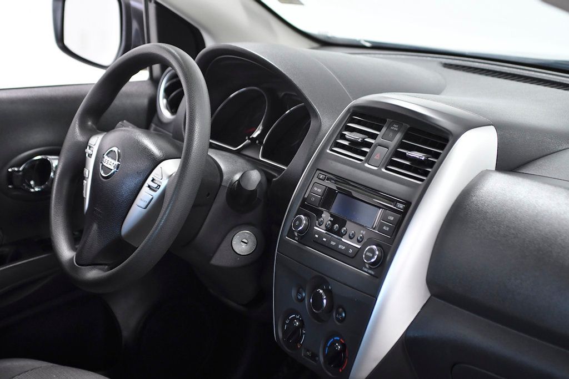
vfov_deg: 17.5
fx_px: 1233
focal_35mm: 78
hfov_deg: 26.0
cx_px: 284
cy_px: 190
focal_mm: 52
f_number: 3.5
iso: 1600
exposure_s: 1/250
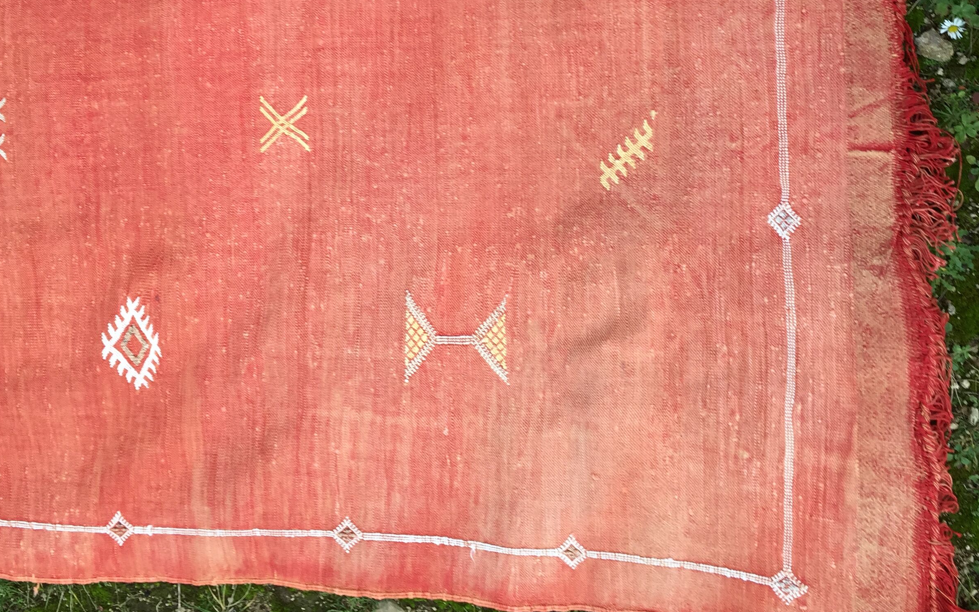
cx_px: 485
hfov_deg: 47.2
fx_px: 1121
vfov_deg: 29.5
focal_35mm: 42
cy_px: 82
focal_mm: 4.15
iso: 40
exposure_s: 1/50
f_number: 2.2
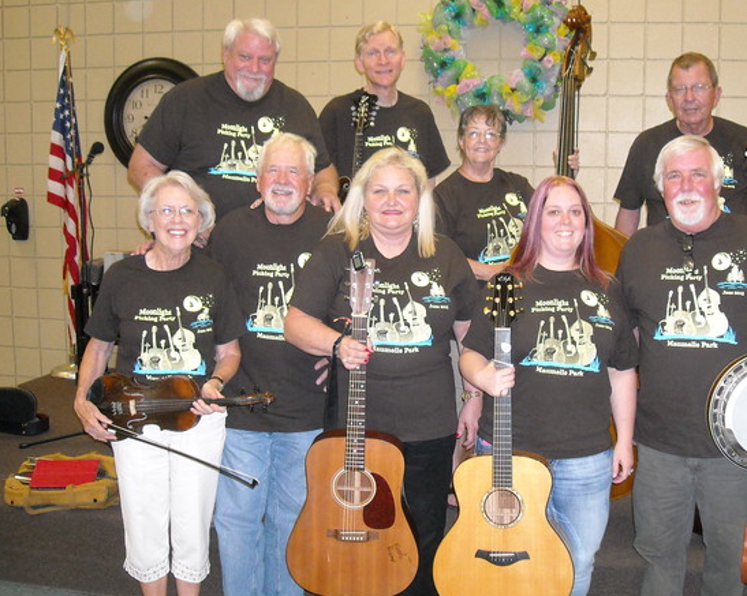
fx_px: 994
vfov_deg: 33.4
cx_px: 453
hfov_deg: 41.0
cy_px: 293
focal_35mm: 45
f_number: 2.8
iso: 400
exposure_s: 1/60
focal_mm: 5.7
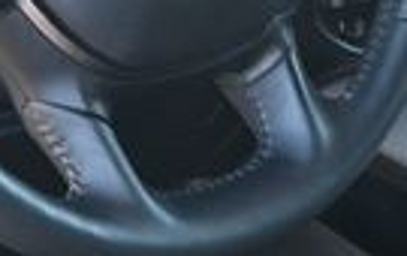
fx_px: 1445
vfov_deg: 10.1
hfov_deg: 16.0
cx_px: 262
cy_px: 9
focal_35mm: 130
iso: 400
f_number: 3.5
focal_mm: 18
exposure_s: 1/125
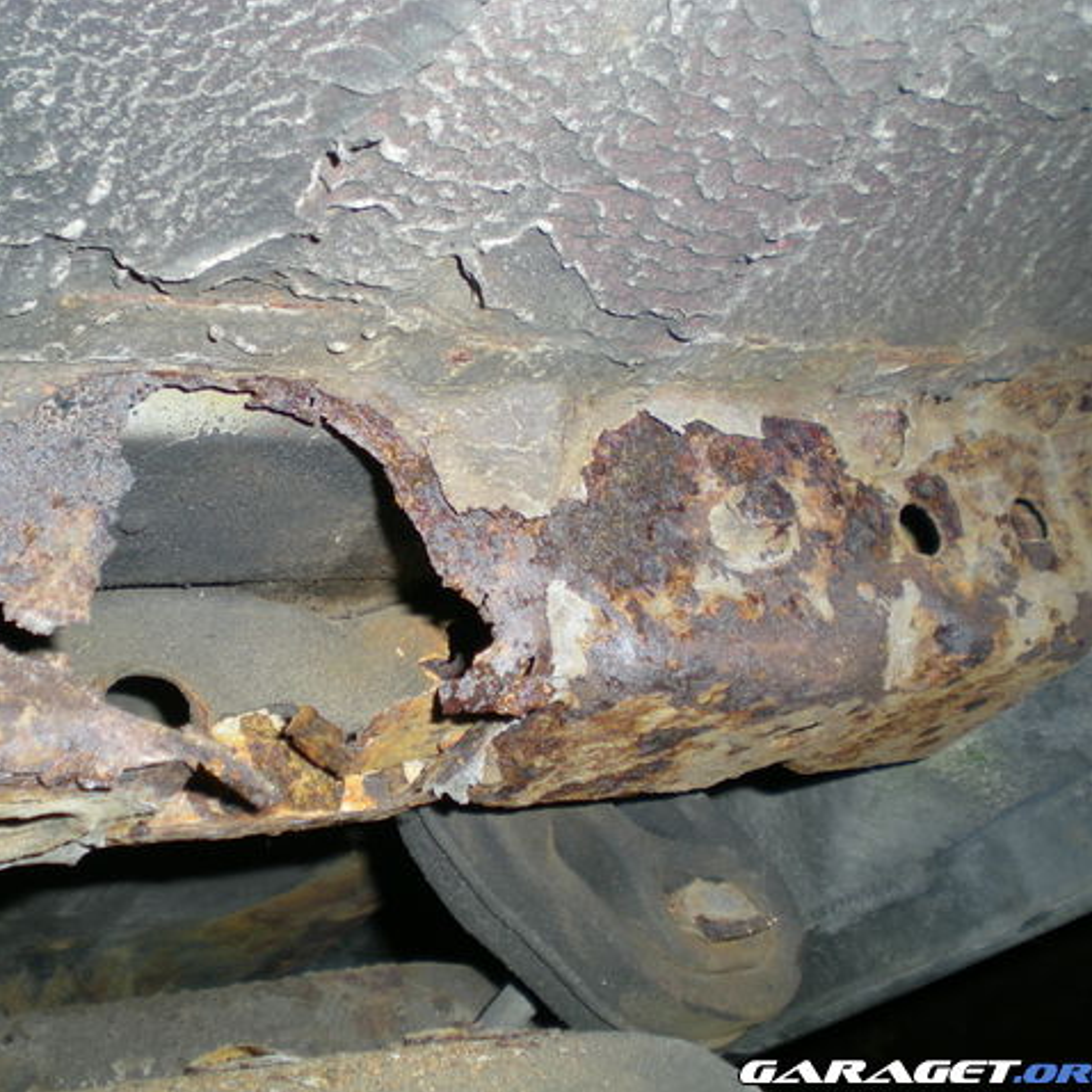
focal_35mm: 45
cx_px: 400
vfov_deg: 37.6
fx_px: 1606
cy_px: 546
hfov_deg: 37.3
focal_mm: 6.3
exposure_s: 1/60
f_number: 3.1
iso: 50
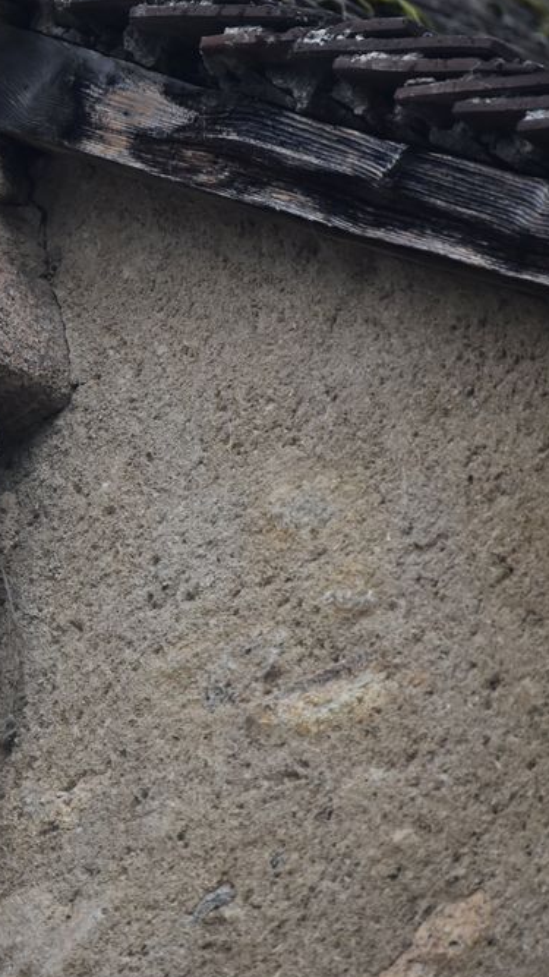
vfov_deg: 4.7
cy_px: 479
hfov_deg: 2.6
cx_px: -187
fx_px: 11853
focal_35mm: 458
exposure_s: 1/1000
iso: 640
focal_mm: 185
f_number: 5.6
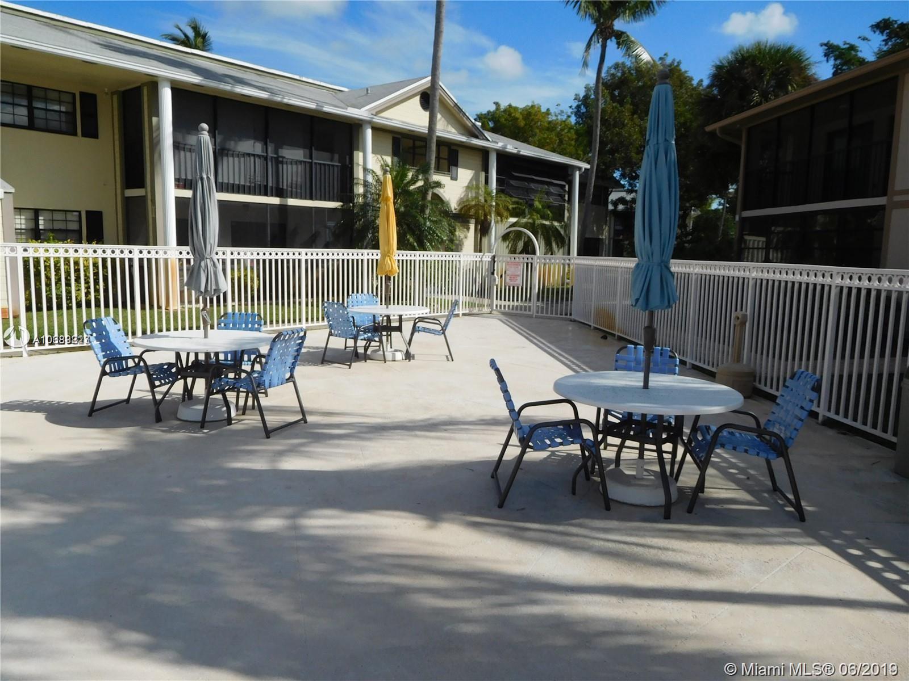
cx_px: 454
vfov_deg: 54.9
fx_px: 656
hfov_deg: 69.4
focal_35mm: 25
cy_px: 340
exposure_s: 1/640
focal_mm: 4.5
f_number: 6.8
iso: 125
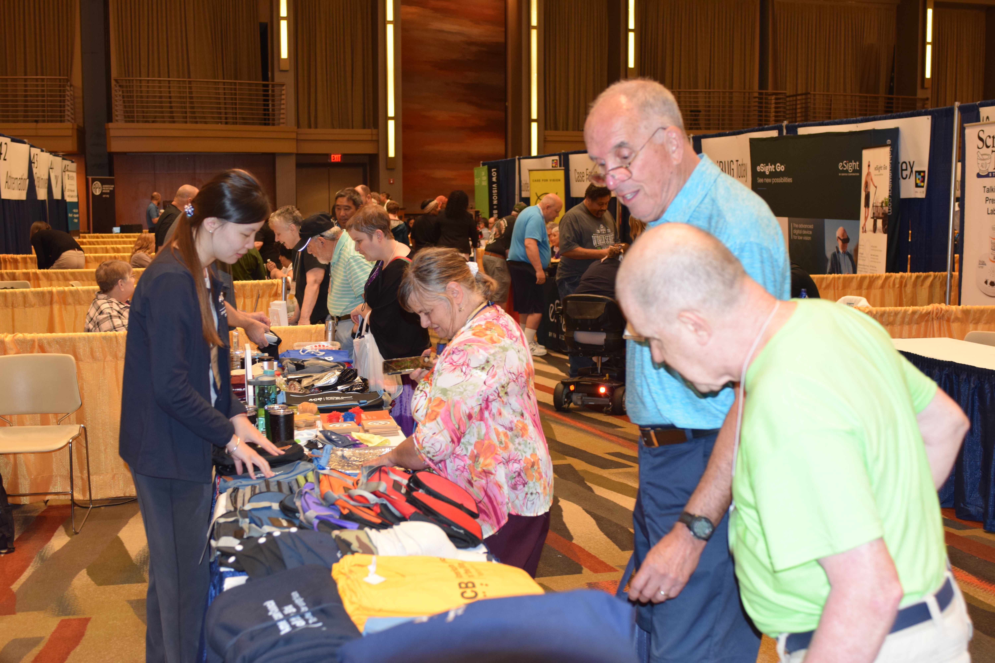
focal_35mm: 78
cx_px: 498
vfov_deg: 17.5
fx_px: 2156
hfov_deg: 26.0
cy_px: 332
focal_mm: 52
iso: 800
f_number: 3.5
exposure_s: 1/60
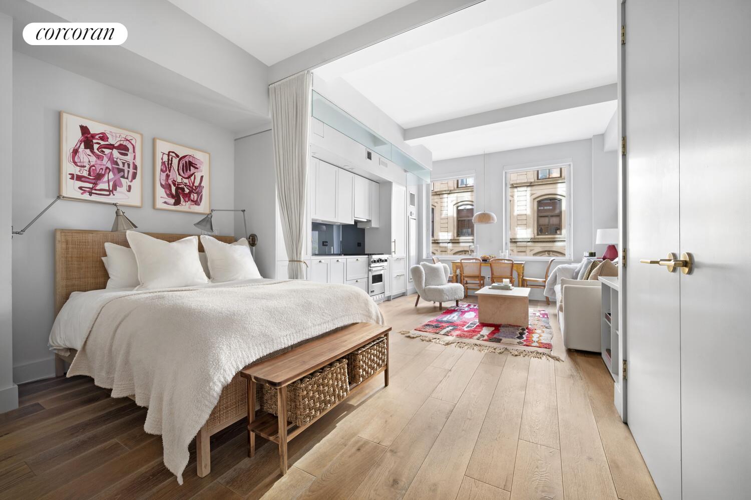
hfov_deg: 104.3
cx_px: 376
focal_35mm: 14
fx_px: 292
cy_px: 250
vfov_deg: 81.1
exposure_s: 6
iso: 400
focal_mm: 14
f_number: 11
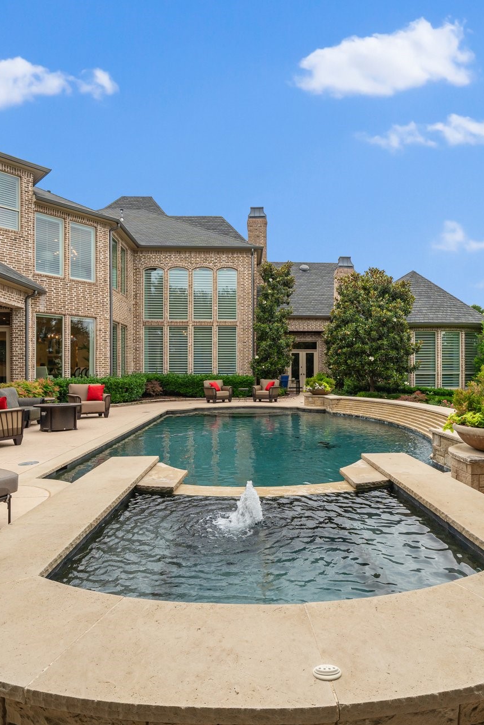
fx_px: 383
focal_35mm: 19
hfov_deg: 64.3
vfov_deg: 86.9
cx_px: 275
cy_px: 373
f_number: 8
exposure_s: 1/15
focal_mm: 12
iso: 250
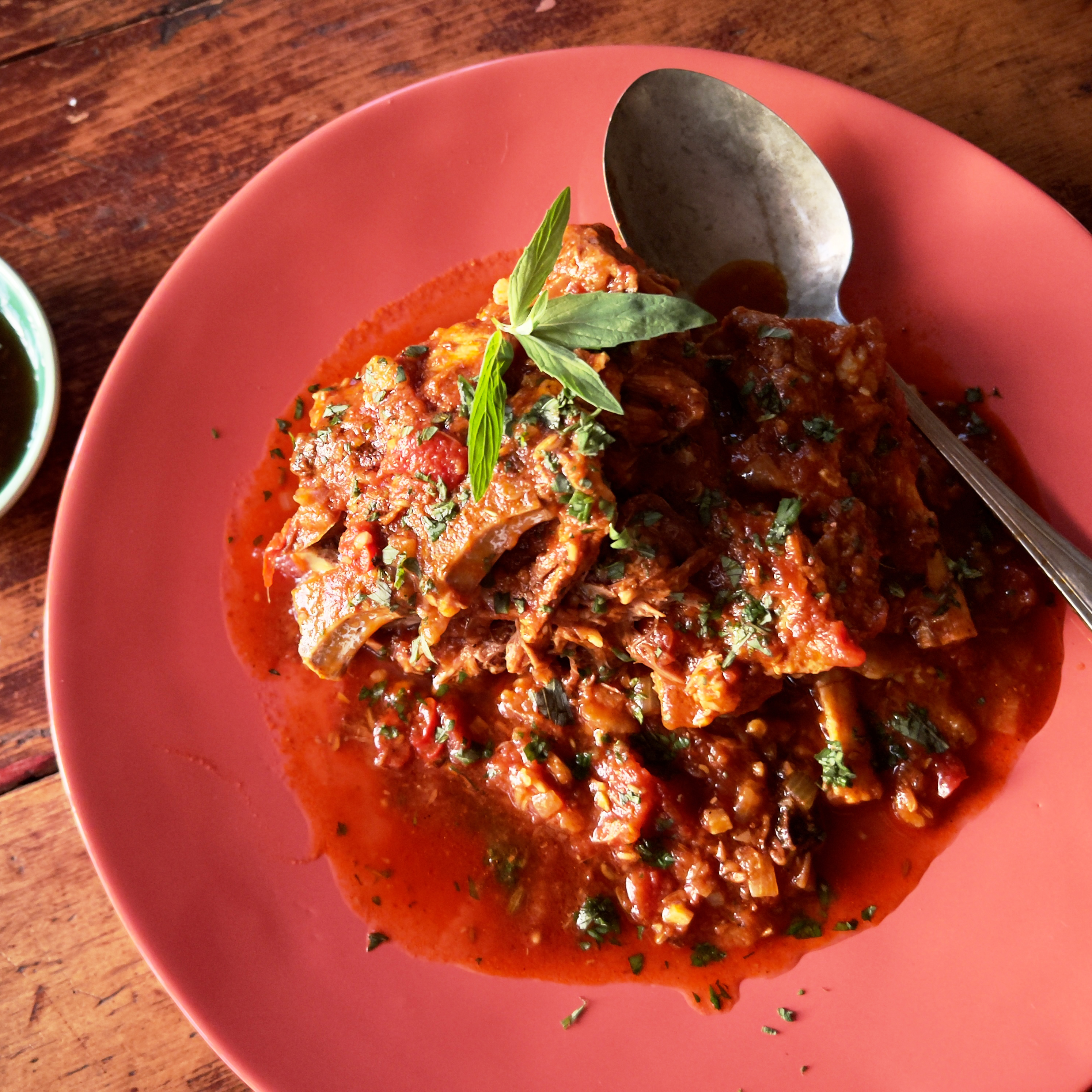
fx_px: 1106
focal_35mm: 31
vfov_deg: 52.5
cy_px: 541
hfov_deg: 51.8
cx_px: 394
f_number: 1.5
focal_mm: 5.7
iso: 800
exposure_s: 1/9
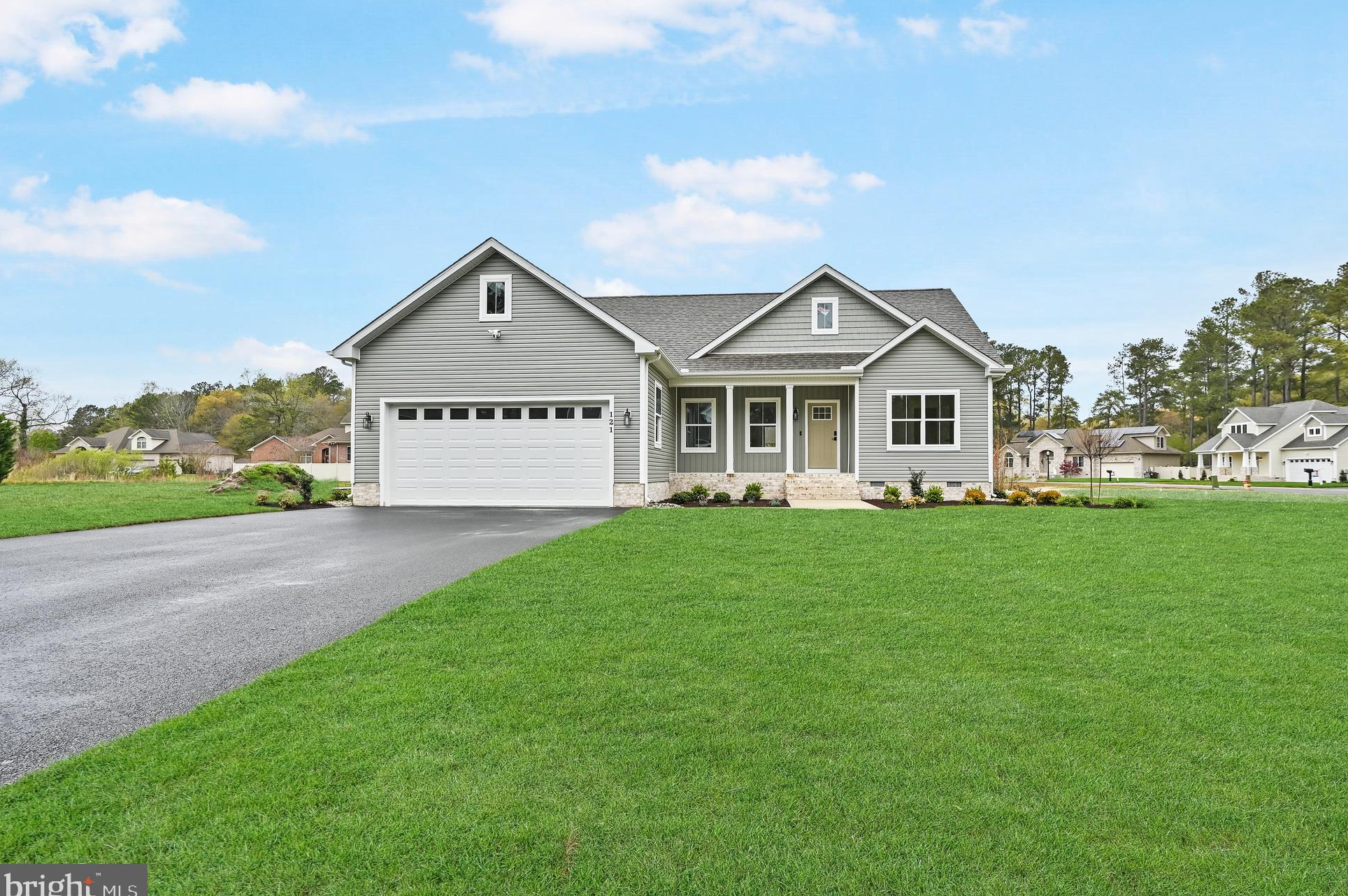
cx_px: 709
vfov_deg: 68.7
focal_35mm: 18
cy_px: 438
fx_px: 656
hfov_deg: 91.5
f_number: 6.3
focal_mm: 16.5
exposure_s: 1/320
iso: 250
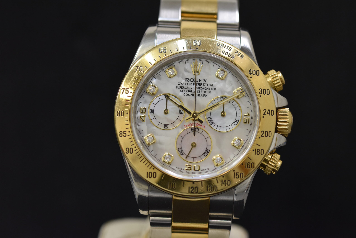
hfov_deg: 15.2
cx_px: 178
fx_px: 1335
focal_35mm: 135
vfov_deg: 10.2
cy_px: 119
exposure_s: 1/125
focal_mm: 90
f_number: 5.6
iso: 800
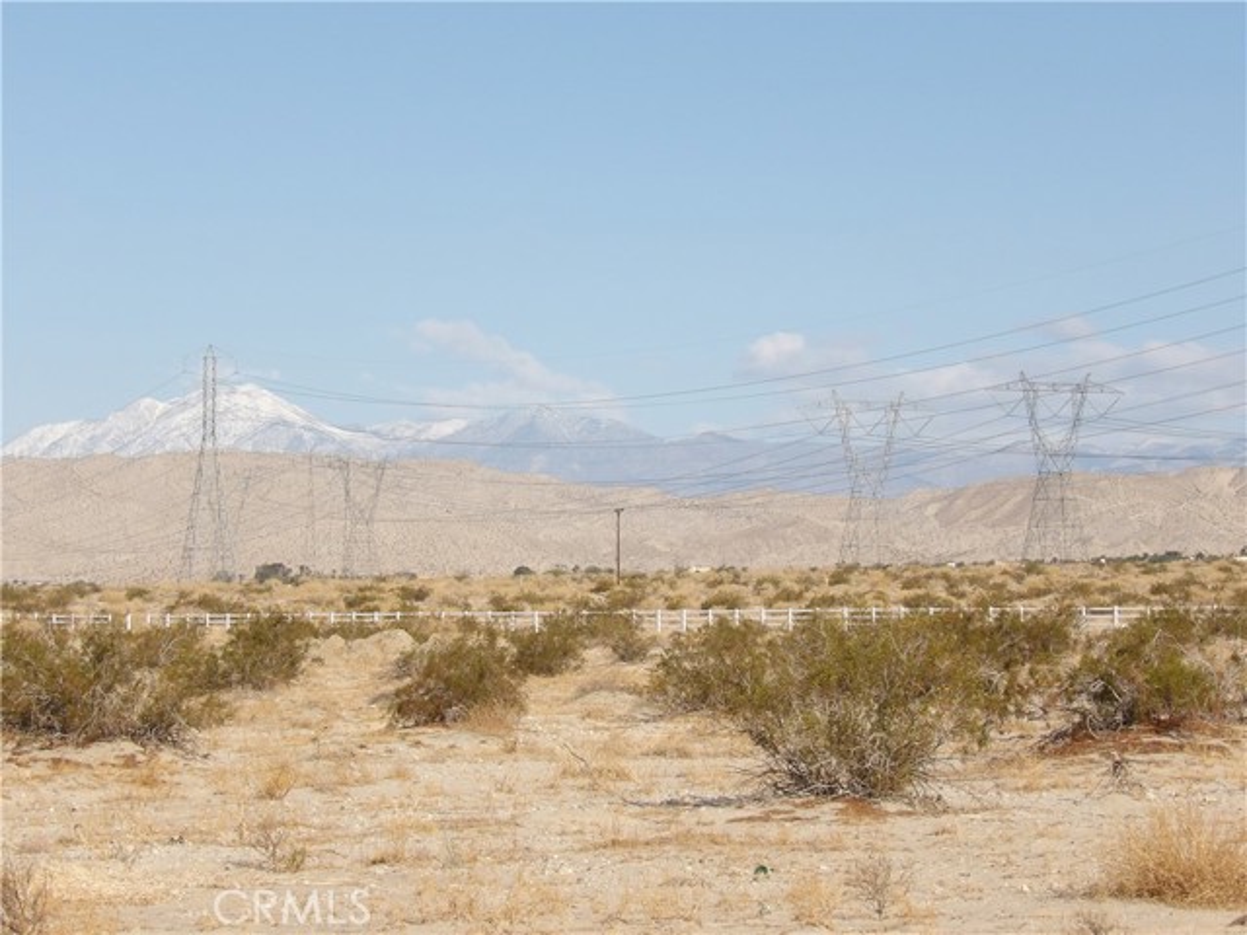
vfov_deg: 12.2
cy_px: 468
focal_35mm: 121
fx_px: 4359
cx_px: 624
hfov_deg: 16.3
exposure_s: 1/296
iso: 100
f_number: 7.3
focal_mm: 21.7
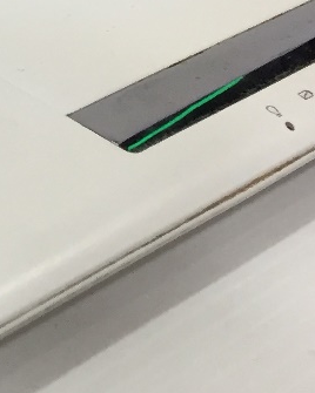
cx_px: -397
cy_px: 14
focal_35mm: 138
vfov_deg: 13.8
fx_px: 1608
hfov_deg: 10.0
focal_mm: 4.15
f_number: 2.2
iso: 64
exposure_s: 1/33
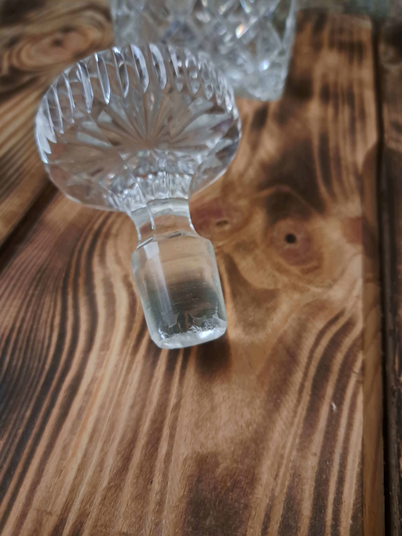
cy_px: 268
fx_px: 372
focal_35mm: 24
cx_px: 201
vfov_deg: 71.6
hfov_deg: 56.8
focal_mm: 5.23
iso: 1600
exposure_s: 1/10
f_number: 1.8
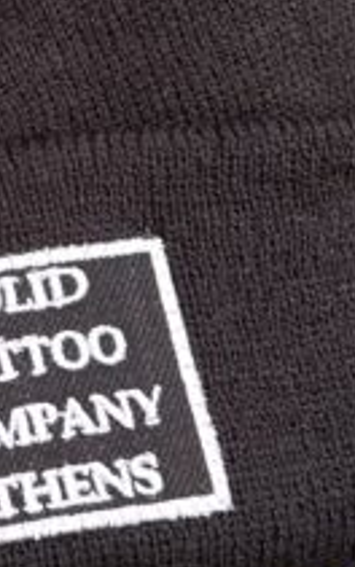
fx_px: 2073
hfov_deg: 9.3
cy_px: -43
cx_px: -325
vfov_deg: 15.2
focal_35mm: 134
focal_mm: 5.7
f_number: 1.5
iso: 40
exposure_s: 1/121
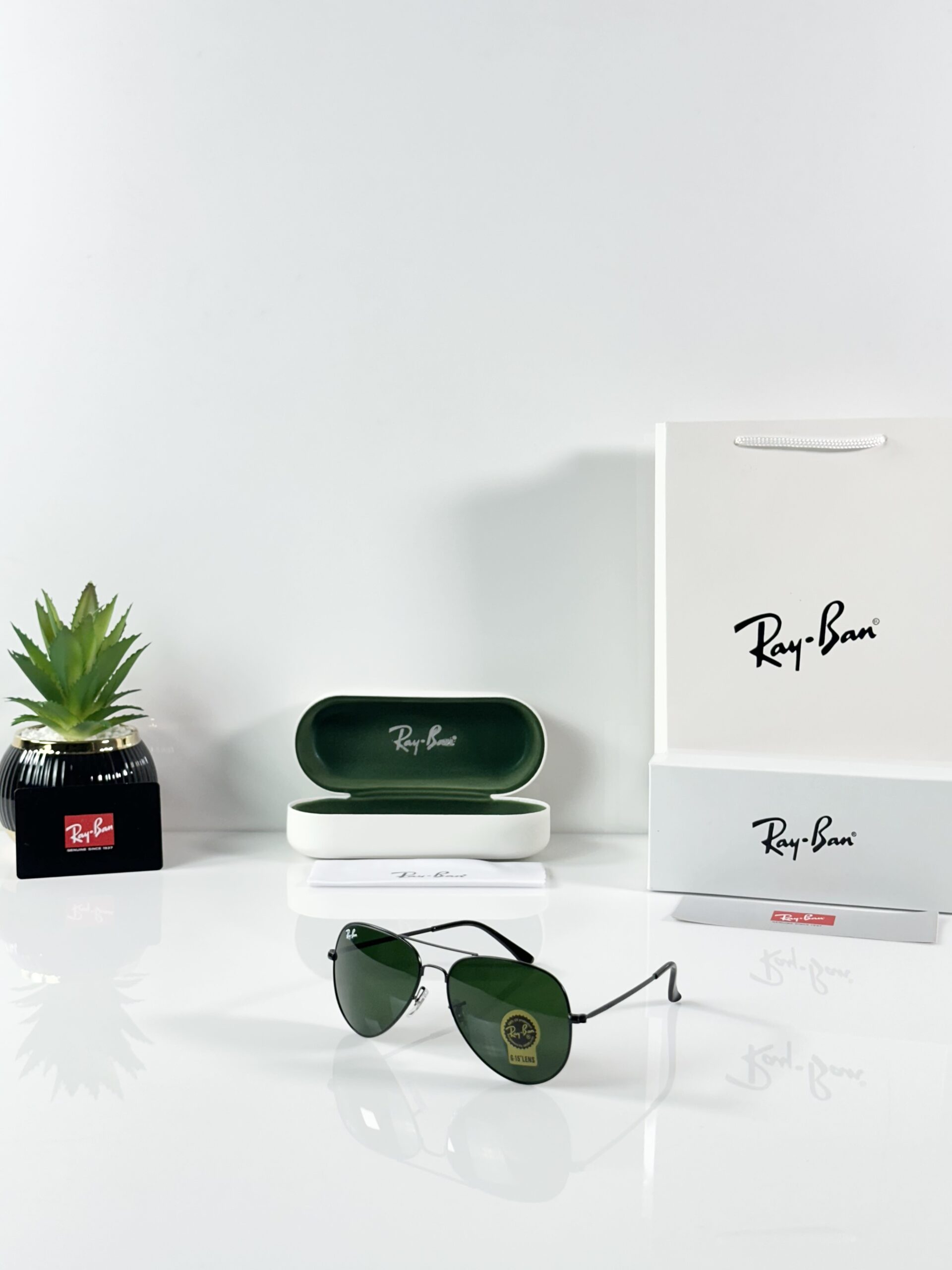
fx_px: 1760
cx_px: 476
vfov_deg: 39.7
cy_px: 635
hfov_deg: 30.3
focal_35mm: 48
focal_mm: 6.86
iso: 80
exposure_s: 1/100
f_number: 1.78
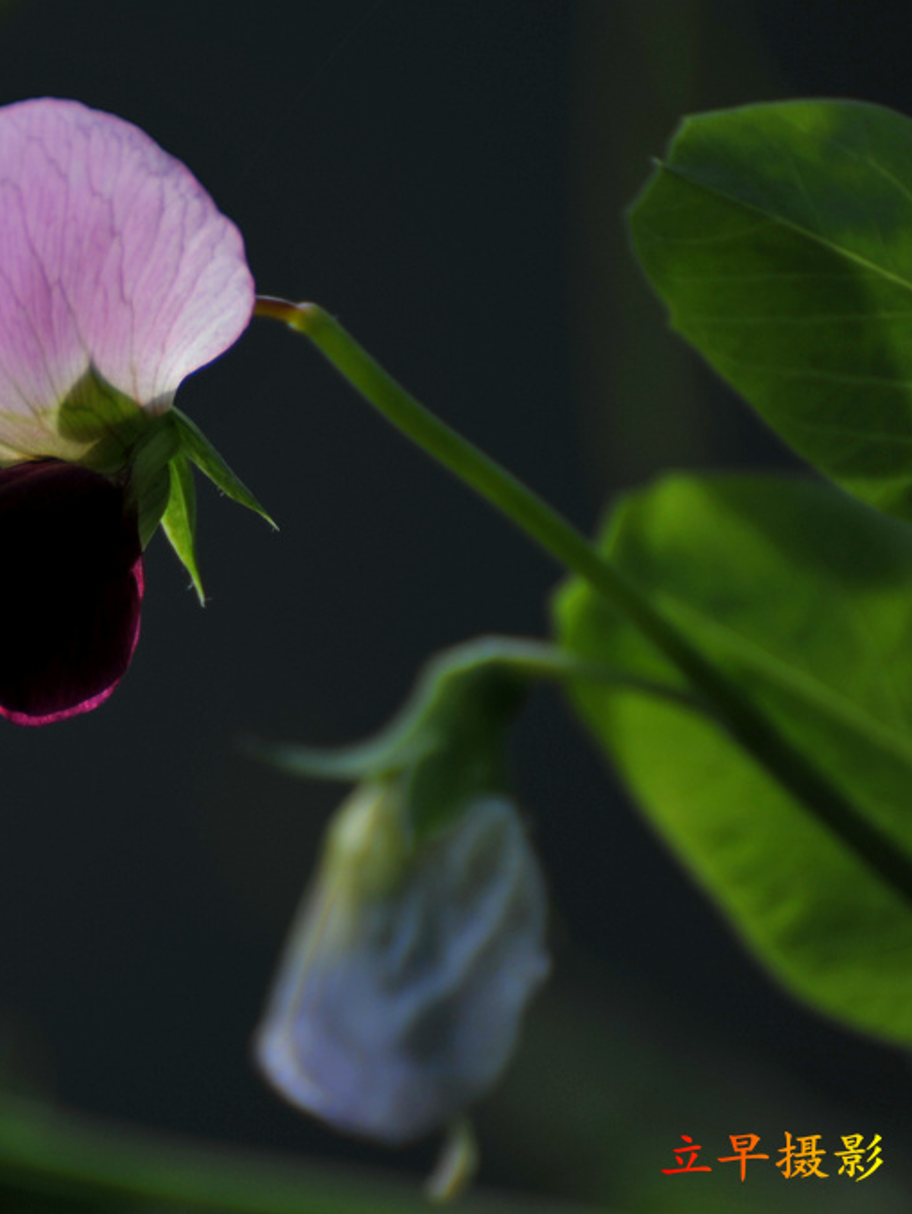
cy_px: 608
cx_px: 20
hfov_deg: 3.4
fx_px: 15271
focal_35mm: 435
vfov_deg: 4.6
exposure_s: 1/1250
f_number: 5.6
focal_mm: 300
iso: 200
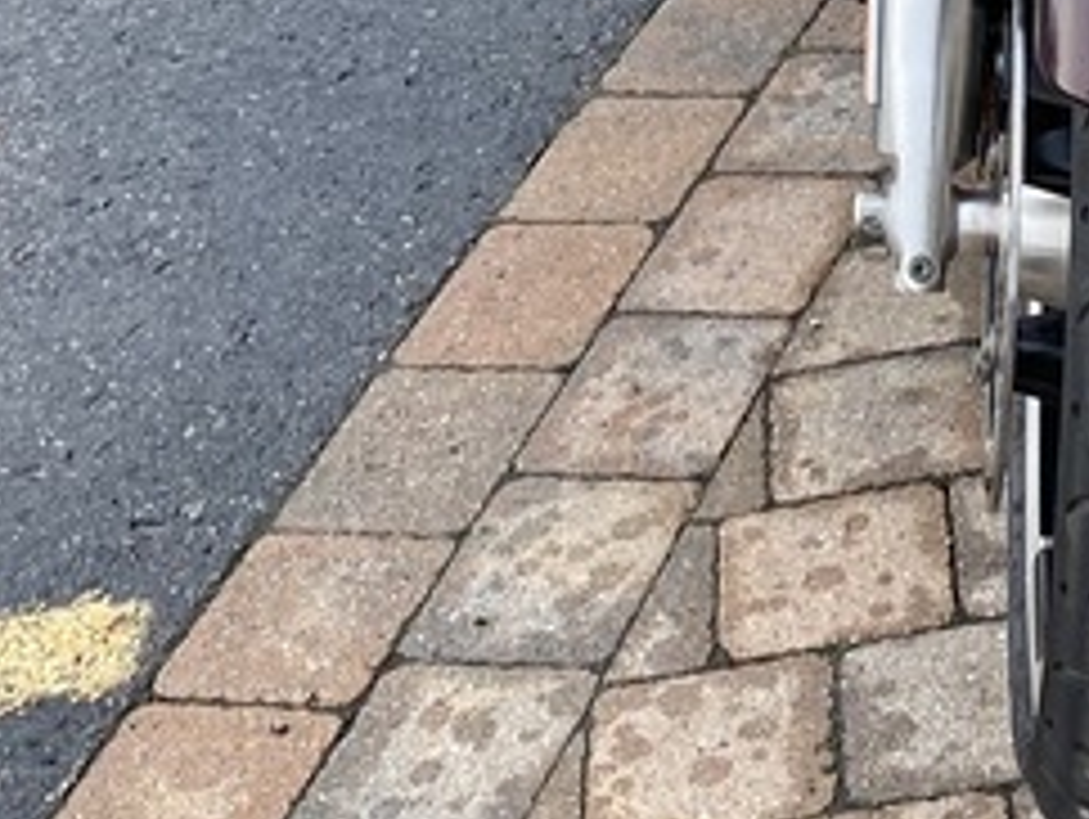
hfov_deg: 17.7
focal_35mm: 110
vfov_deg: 12.6
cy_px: -522
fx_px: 3464
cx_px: 873
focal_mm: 4.25
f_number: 1.8
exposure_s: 1/122
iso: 40
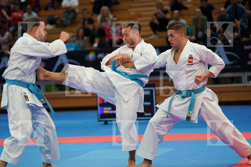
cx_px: 126
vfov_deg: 11.2
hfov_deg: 16.8
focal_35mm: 122
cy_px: 84
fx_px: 851
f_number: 2.8
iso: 800
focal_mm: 122
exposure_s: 1/500
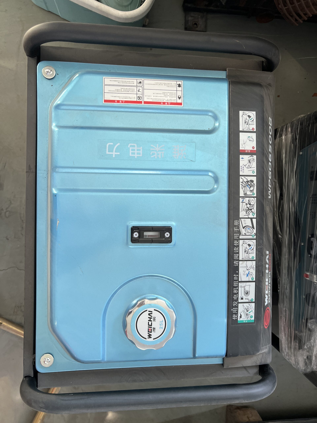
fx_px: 317
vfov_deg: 67.3
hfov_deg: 53.1
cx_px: 158
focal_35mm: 26
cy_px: 212
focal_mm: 5.7
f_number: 1.5
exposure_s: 1/121
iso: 125
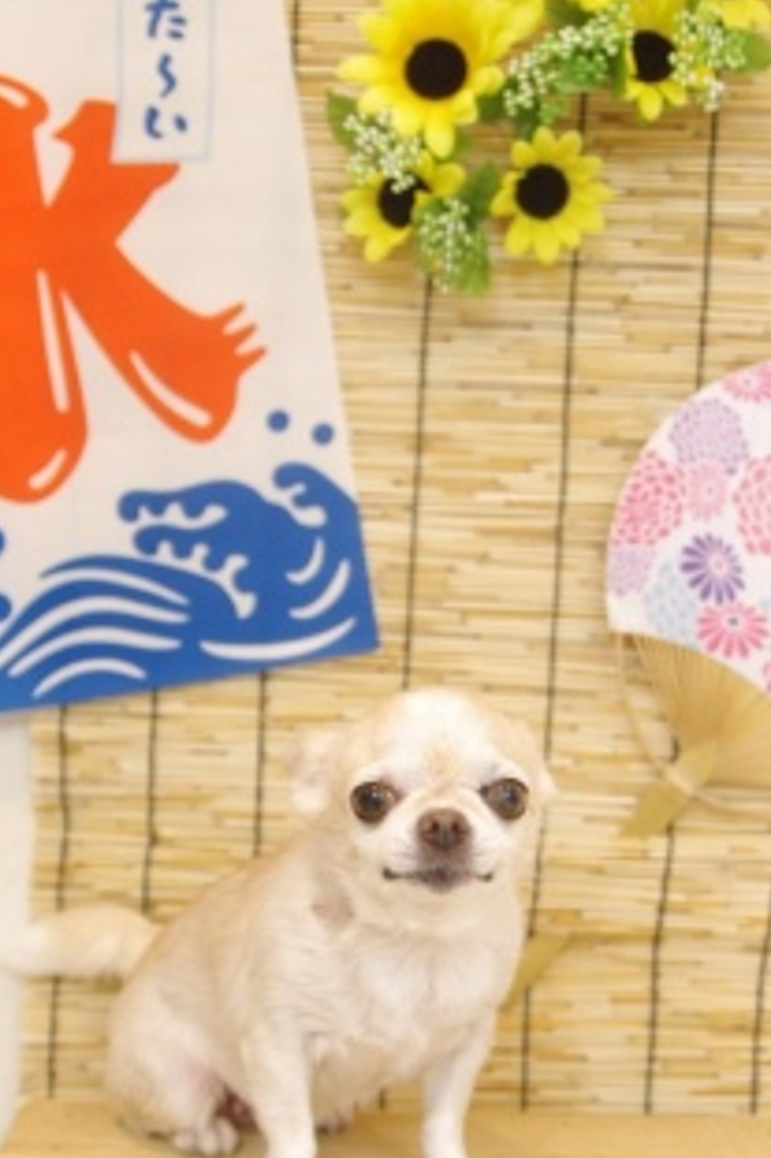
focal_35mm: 54
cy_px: 722
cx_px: 432
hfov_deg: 25.0
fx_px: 1737
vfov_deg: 36.7
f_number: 2.8
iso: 640
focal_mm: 28
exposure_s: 1/40
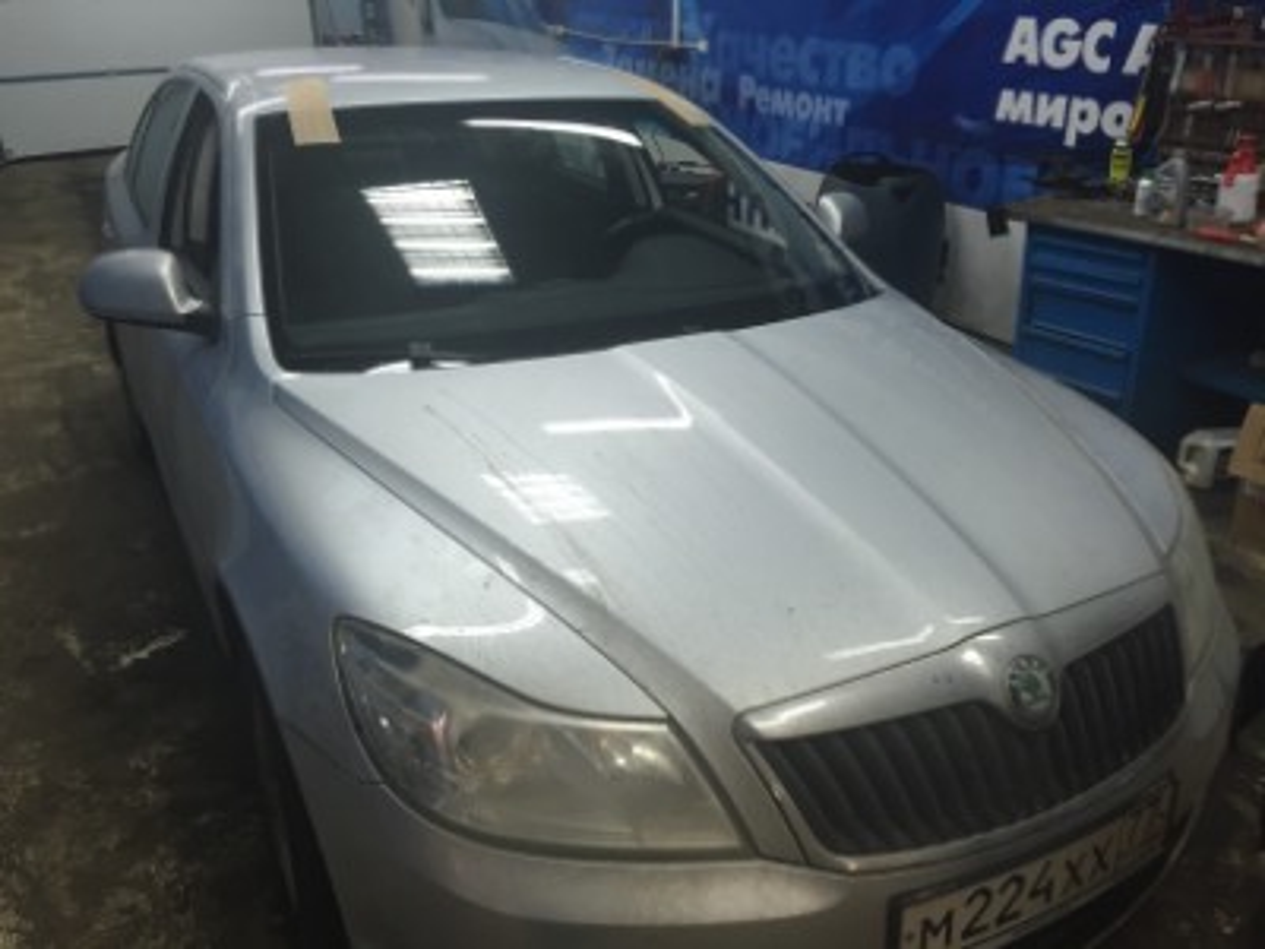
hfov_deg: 61.7
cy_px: 474
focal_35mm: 29
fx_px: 1060
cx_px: 632
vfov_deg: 48.2
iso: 80
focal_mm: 4.15
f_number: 2.2
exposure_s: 1/33
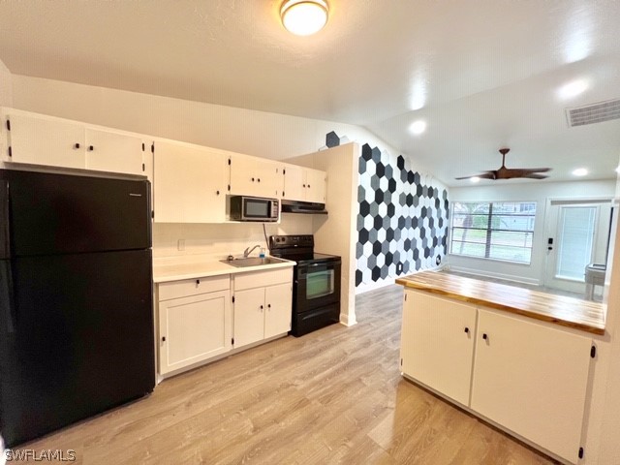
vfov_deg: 89.9
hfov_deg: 106.2
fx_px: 233
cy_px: 232
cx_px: 310
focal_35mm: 13
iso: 200
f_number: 1.8
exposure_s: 1/60
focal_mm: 1.57
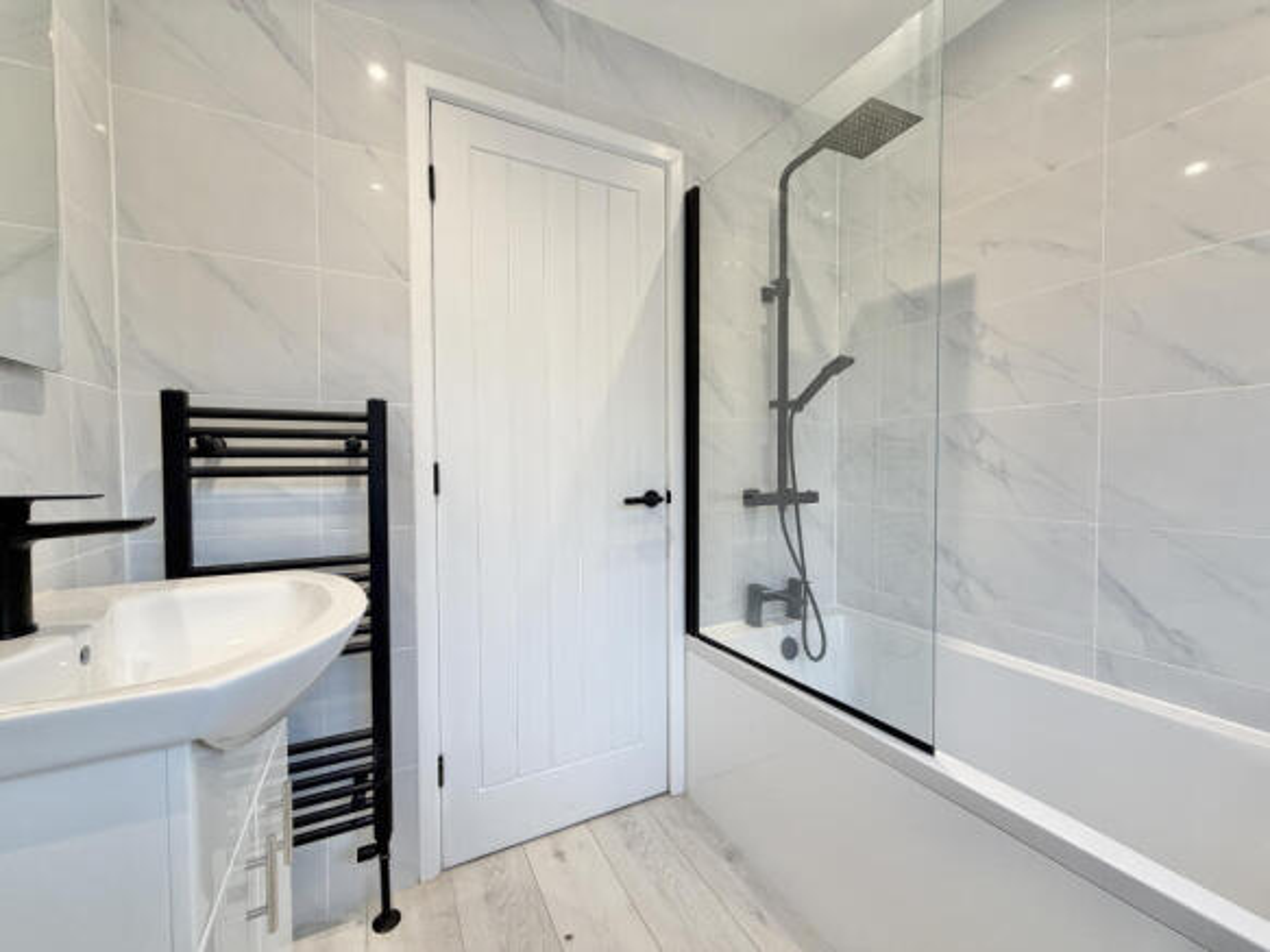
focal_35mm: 14
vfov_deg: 85.7
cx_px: 635
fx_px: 514
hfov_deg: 102.1
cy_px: 476
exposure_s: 1/100
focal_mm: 2.22
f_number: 2.2
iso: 125
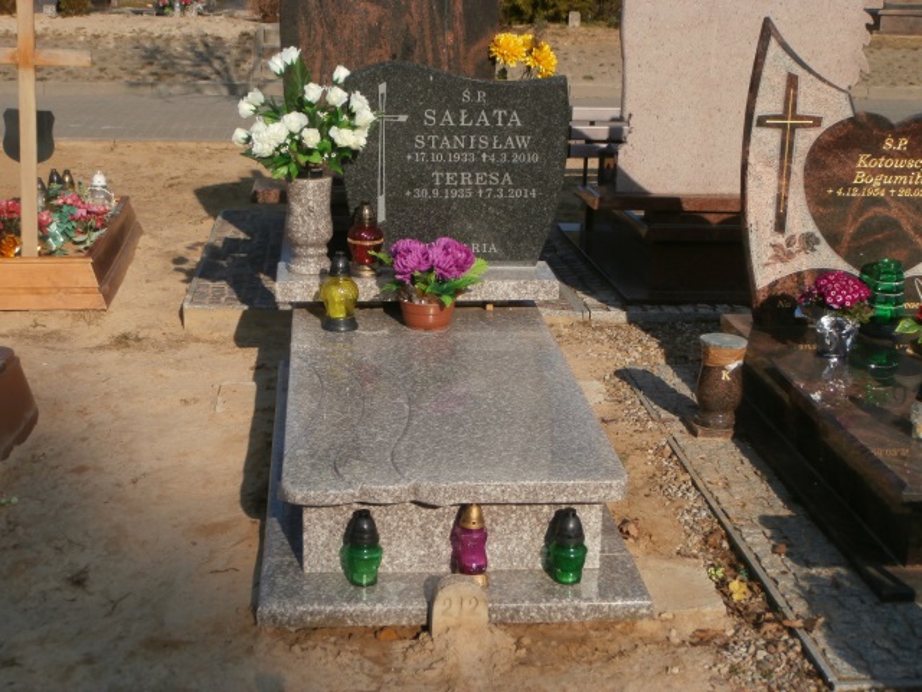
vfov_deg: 25.7
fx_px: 1518
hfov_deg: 33.8
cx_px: 461
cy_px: 346
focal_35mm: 57
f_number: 4.5
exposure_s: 1/800
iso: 100
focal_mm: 10.11
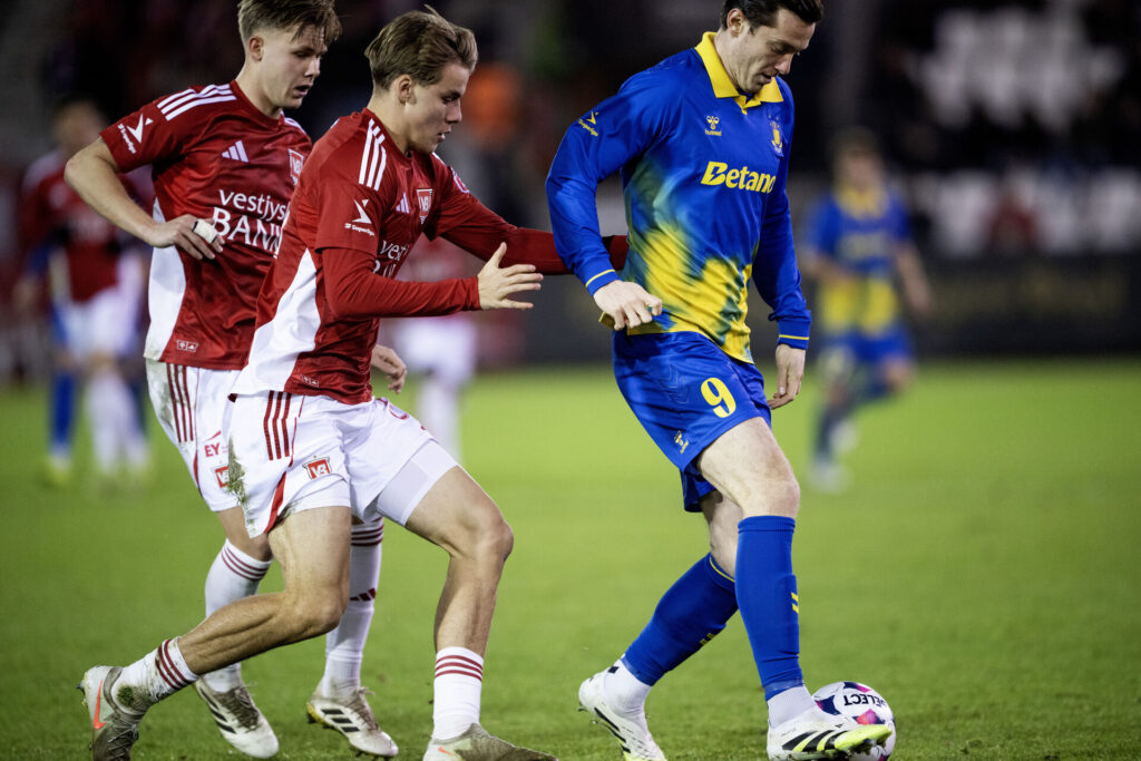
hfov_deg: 5.2
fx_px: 12679
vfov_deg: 3.4
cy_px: 380
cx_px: 570
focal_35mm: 400
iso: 3200
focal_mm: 400
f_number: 2.8
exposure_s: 1/1600
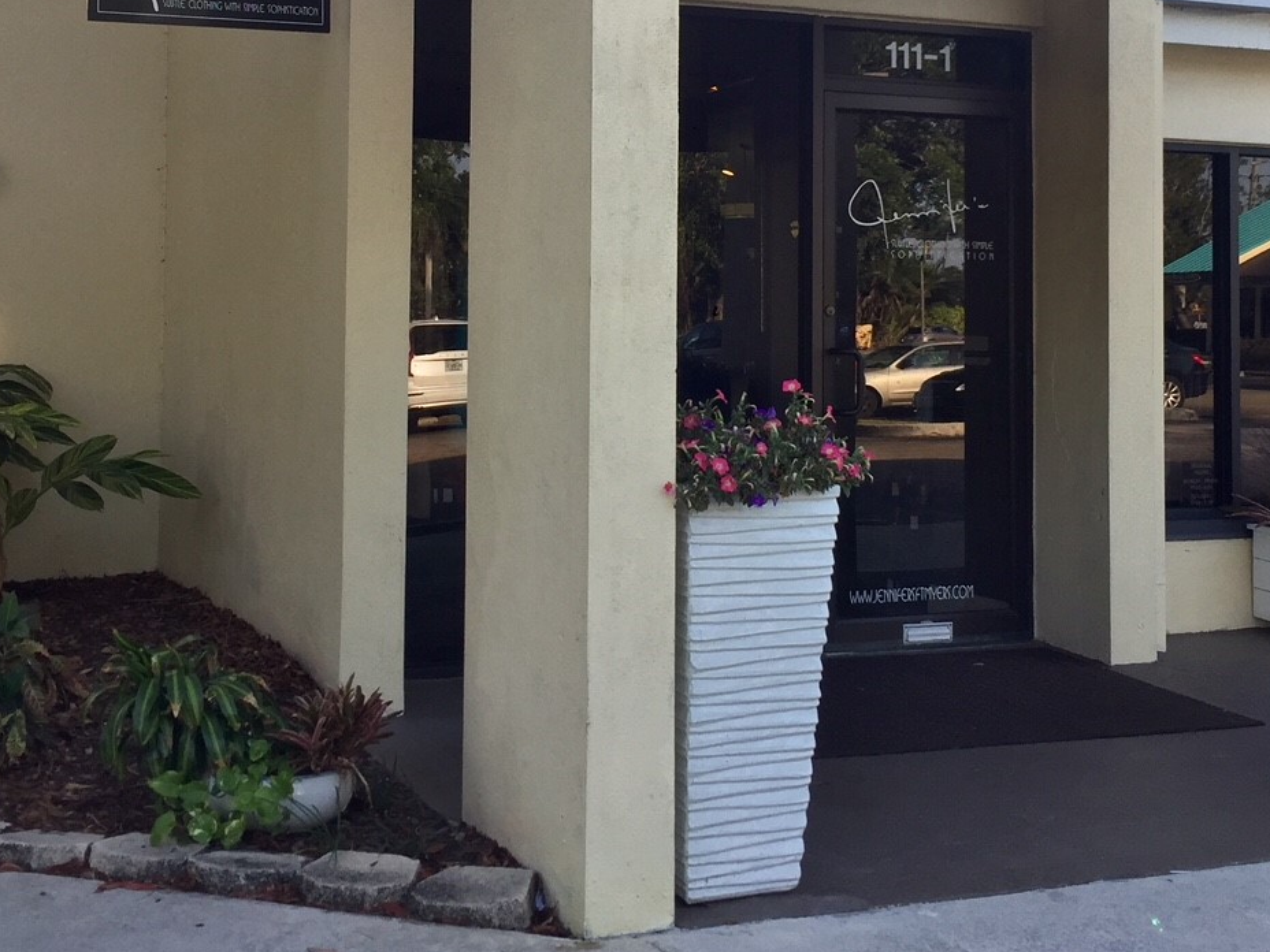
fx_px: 1871
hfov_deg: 37.5
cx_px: 579
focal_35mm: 51
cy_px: 220
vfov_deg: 28.1
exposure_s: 1/412
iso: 32
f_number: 2.2
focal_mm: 4.15
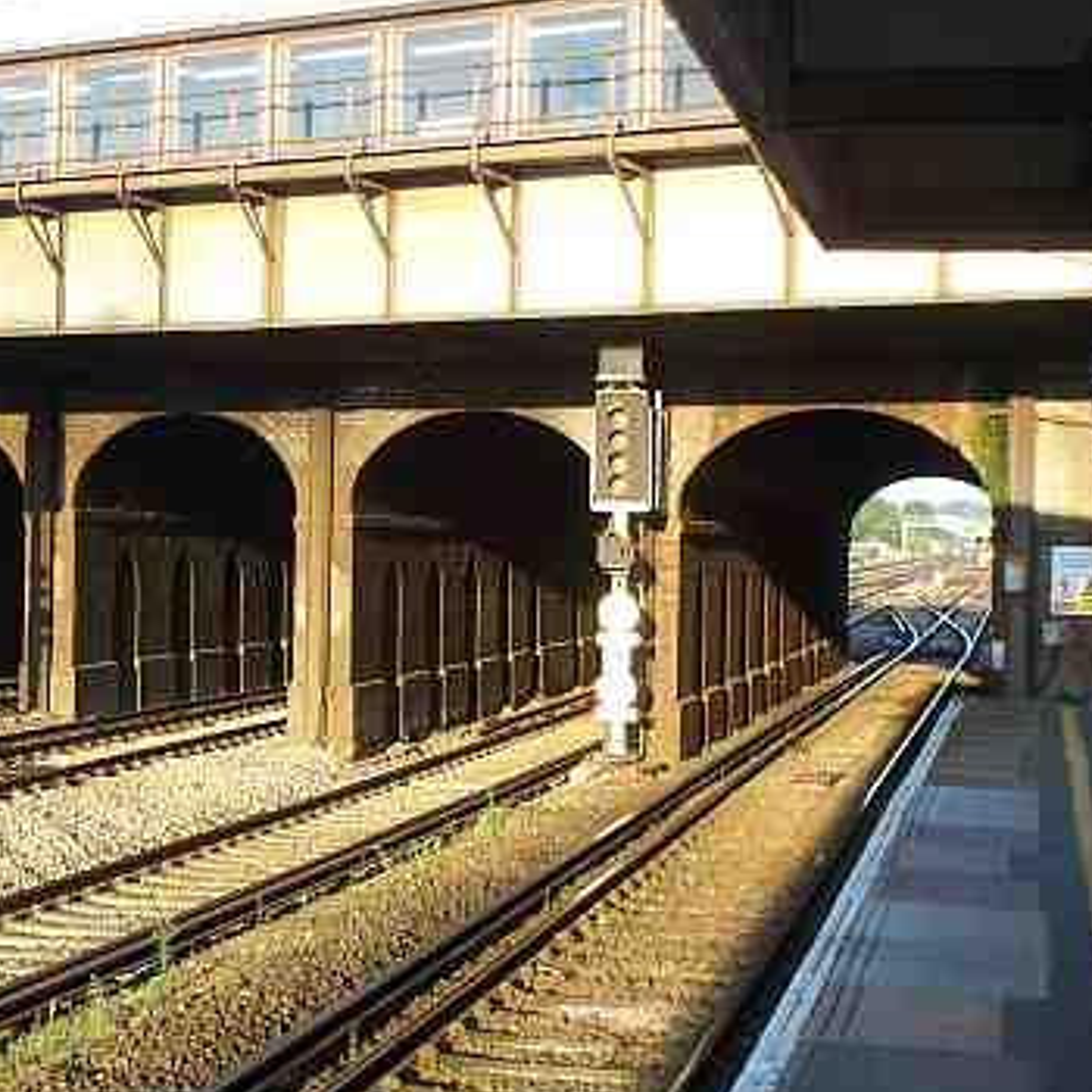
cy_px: 523
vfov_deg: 22.5
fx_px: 2748
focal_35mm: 77
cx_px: 346
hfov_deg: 22.4
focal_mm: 9.9
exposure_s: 1/80
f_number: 4.1
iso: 80
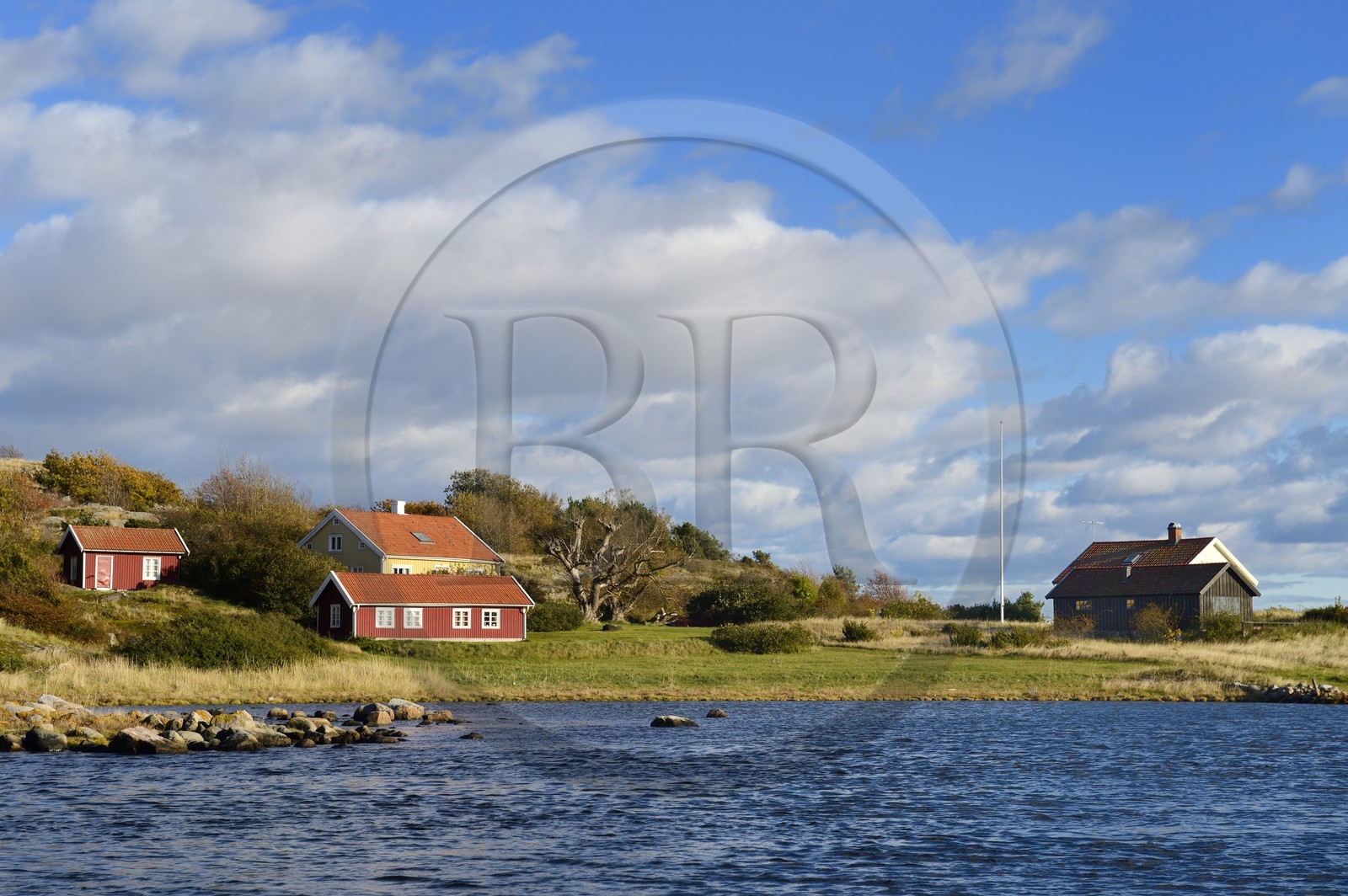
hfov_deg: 28.9
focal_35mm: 70
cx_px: 674
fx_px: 2619
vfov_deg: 19.4
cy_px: 448
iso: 200
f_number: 8
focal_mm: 70
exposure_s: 1/640
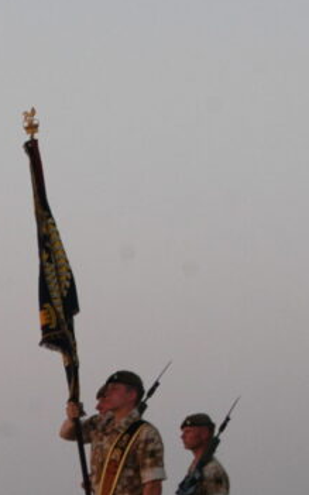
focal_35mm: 261
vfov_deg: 8.0
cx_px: 38
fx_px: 3521
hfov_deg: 5.0
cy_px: 463
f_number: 5.6
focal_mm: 50
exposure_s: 1/125
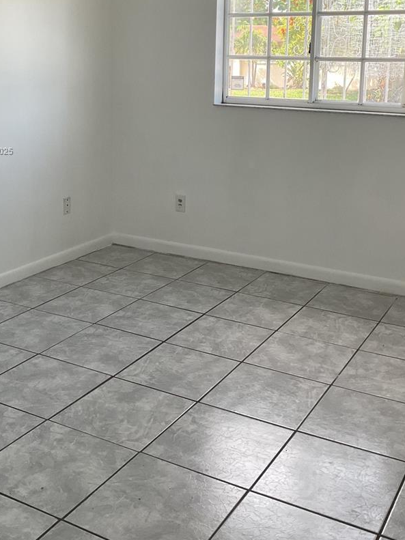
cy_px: 152
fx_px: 687
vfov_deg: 42.0
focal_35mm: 44
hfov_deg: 32.9
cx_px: 195
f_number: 1.8
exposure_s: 1/120
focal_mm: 3
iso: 32
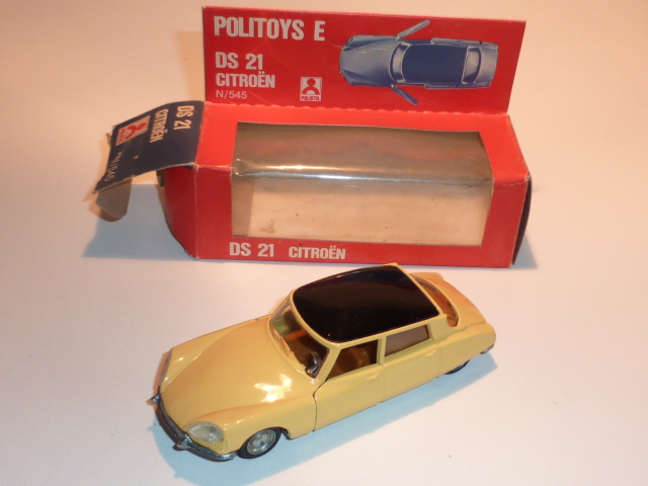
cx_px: 324
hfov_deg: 37.5
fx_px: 955
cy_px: 243
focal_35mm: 51
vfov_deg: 28.6
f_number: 3.4
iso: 100
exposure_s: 1/40
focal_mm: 4.7
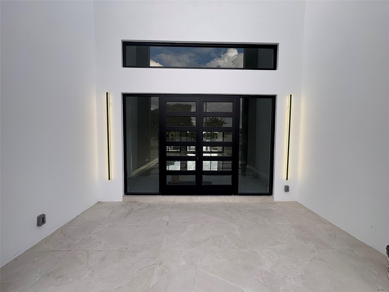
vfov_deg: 85.7
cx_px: 194
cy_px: 146
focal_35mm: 14
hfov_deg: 102.1
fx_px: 157
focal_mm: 2.22
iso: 40
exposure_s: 1/208
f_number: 2.2
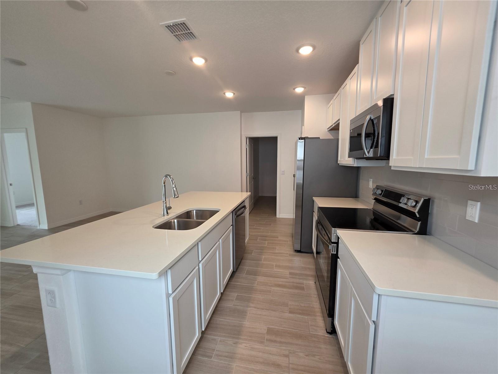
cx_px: 249
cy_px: 187
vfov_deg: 89.9
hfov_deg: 106.2
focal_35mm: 13
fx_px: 187
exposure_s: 1/120
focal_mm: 2.2
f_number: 1.9
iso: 80
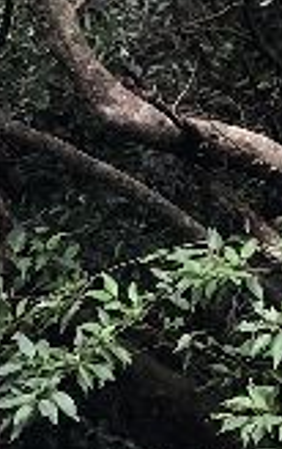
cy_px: 778
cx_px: -266
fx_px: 2659
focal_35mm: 217
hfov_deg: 5.9
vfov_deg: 9.3
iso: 25
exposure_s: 1/30
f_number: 1.8
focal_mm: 4
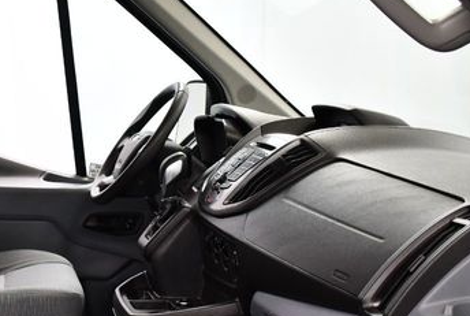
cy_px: 233
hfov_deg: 29.0
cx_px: 60
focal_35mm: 67
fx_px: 877
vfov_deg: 20.3
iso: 1250
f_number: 3.5
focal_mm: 18
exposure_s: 1/125
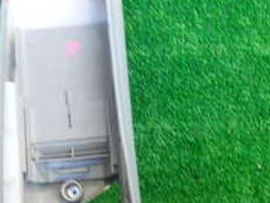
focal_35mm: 84
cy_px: 136
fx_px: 656
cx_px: 61
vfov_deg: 17.6
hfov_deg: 23.0
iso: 200
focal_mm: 5.4
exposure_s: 1/30
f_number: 2.3
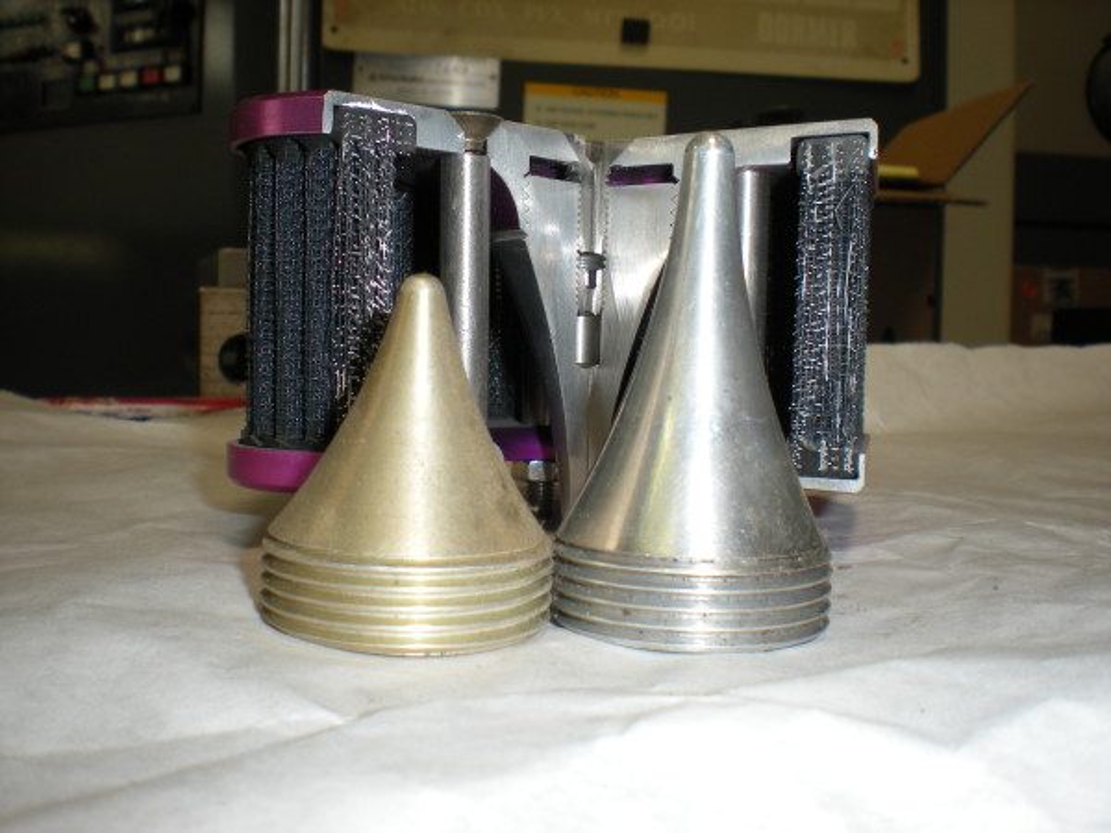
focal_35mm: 38
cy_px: 416
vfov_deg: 37.7
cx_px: 556
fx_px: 1220
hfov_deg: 49.0
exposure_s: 1/30
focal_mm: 6.3
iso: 64
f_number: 4.6
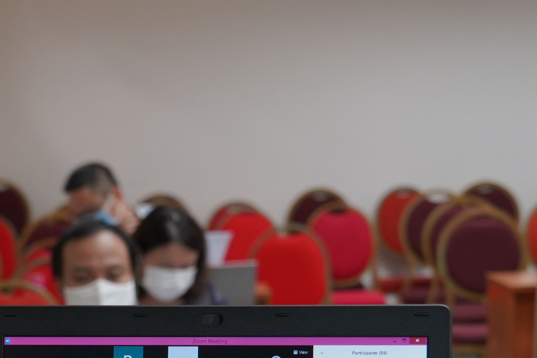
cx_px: 20
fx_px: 1745
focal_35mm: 117
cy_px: 427
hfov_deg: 17.2
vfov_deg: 11.5
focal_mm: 40
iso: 1250
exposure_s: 1/100
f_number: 4.5
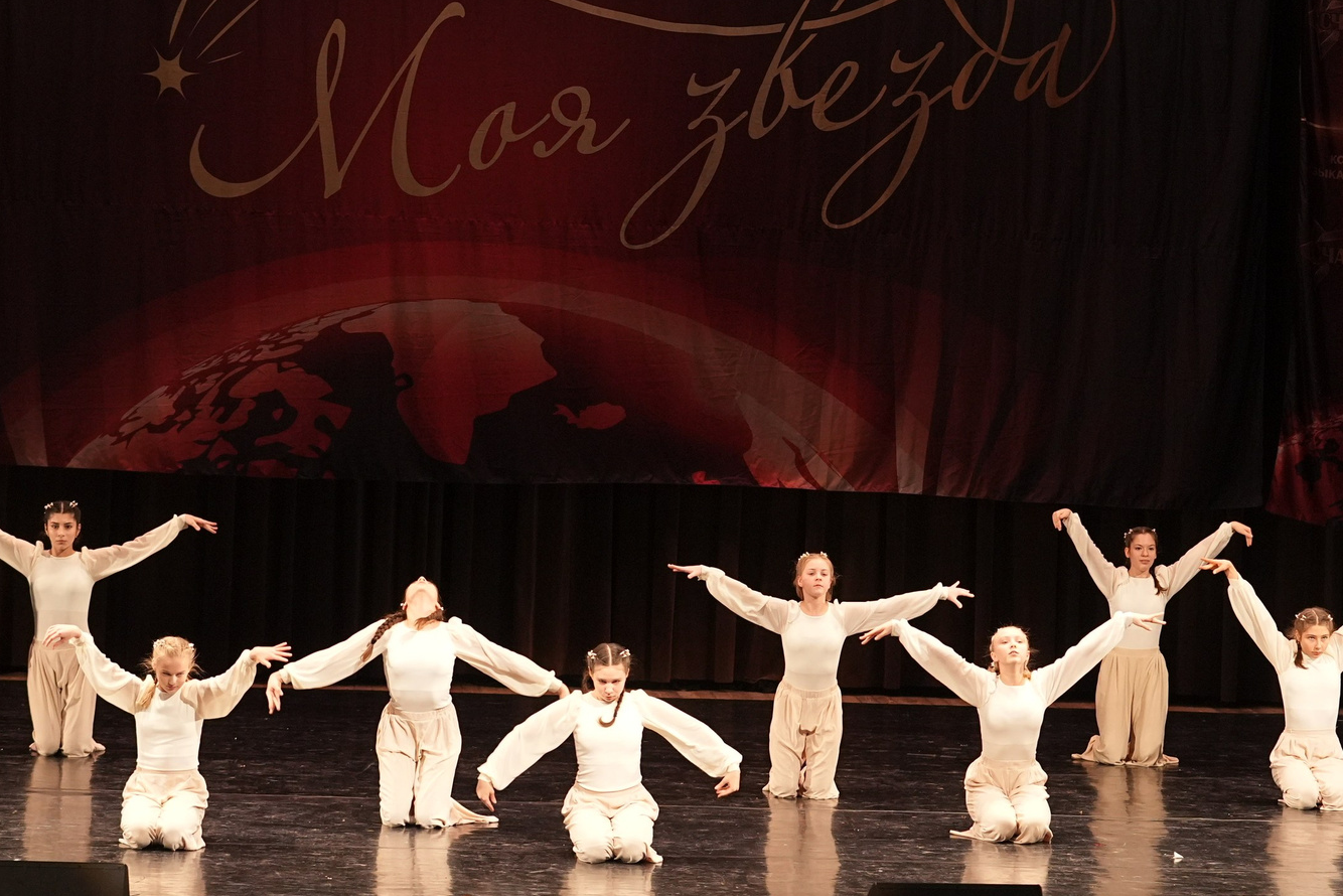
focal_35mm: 142
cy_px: 171
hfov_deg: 14.4
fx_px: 5298
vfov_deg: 9.6
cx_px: 618
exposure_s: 1/400
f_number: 2.8
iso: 2500
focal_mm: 74
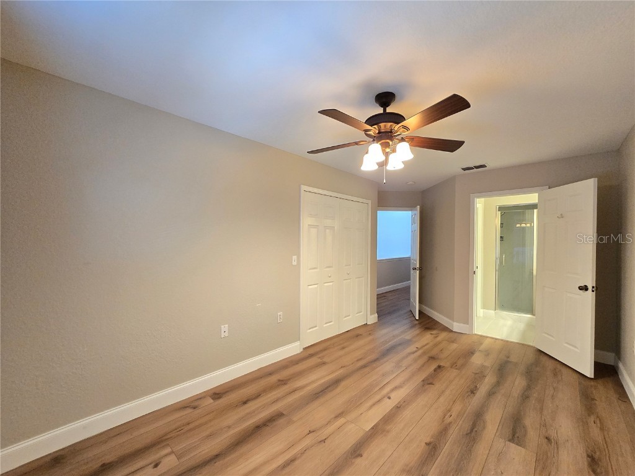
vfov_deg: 89.9
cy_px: 238
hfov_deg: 106.2
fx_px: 238
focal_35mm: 13
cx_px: 318
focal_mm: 2.2
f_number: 2.2
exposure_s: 1/60
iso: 640
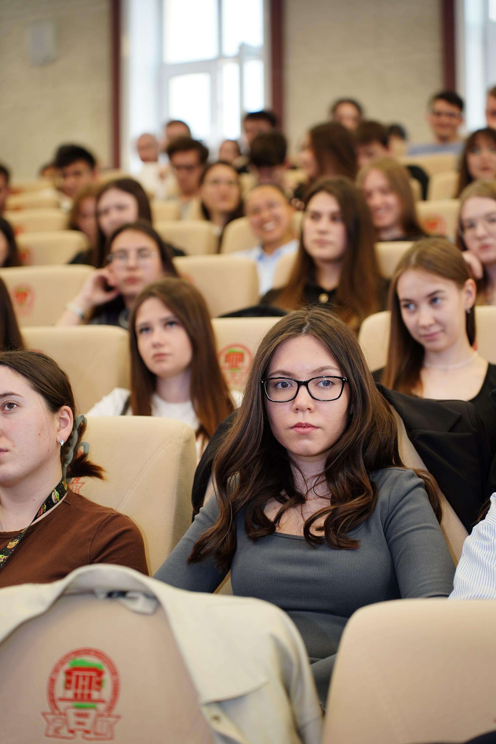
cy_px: 372
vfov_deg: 27.0
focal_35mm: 75
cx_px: 248
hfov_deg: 18.2
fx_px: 1550
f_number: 2.8
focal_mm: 75
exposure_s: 1/125
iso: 320
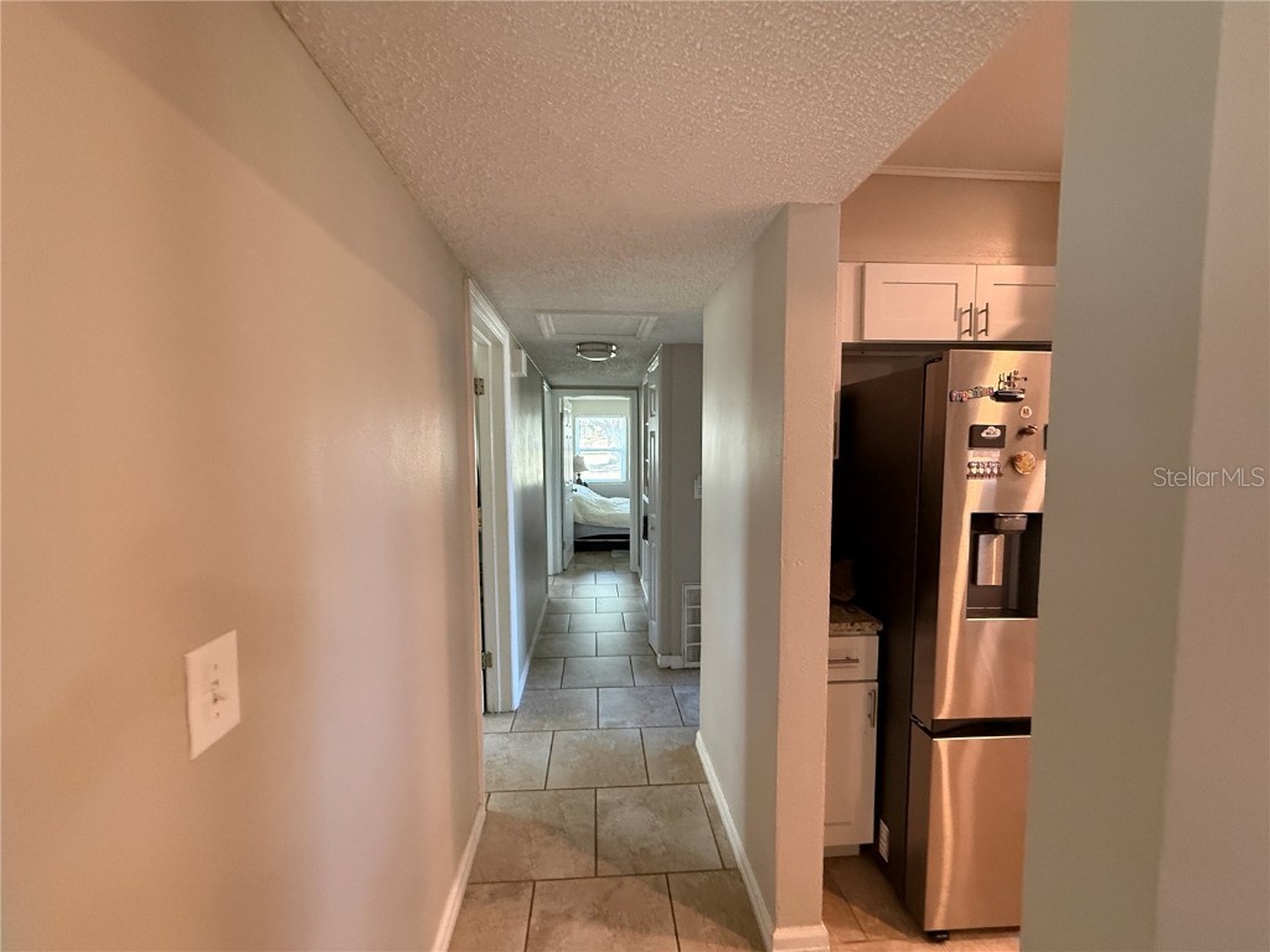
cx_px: 635
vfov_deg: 85.7
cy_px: 476
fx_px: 514
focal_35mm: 14
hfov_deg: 102.1
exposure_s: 1/60
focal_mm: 2.22
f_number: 2.2
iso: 500
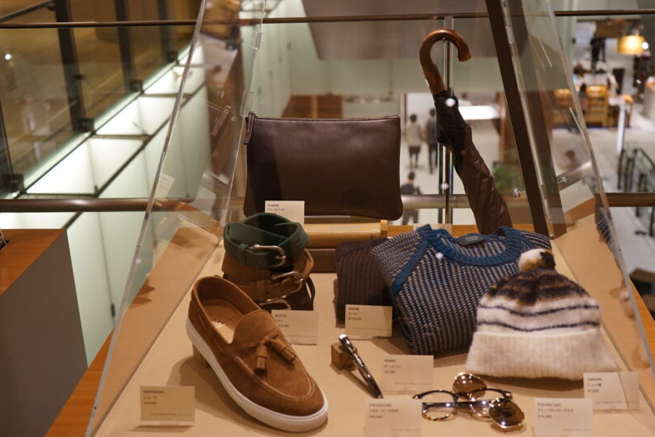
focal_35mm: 46
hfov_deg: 42.7
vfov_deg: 29.2
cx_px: 352
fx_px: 837
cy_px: 234
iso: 1000
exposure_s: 1/60
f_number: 4.5
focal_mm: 41
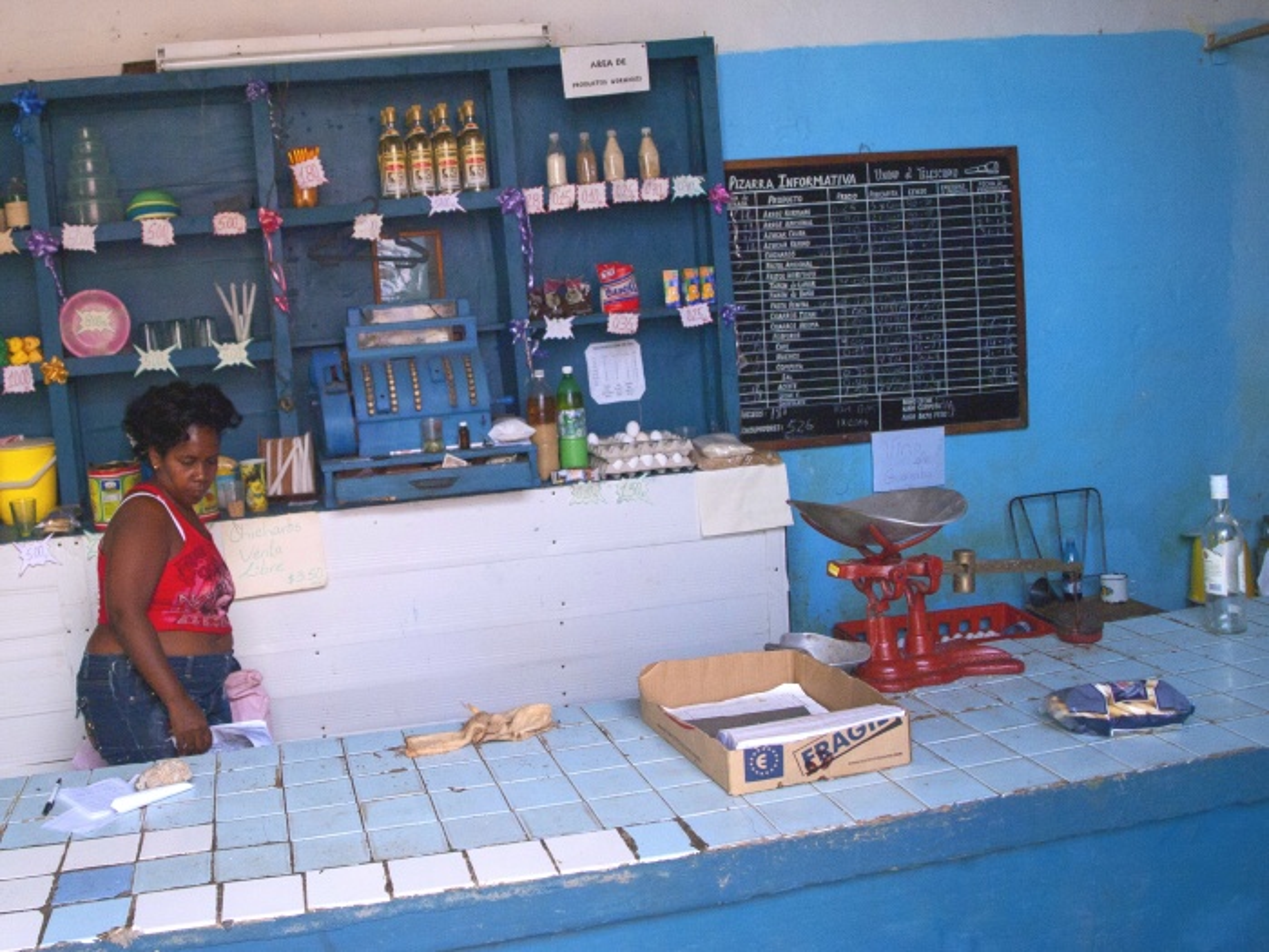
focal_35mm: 28
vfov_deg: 49.7
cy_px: 476
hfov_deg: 63.4
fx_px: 1026
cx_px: 634
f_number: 3.5
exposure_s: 1/500
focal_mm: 14
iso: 1600
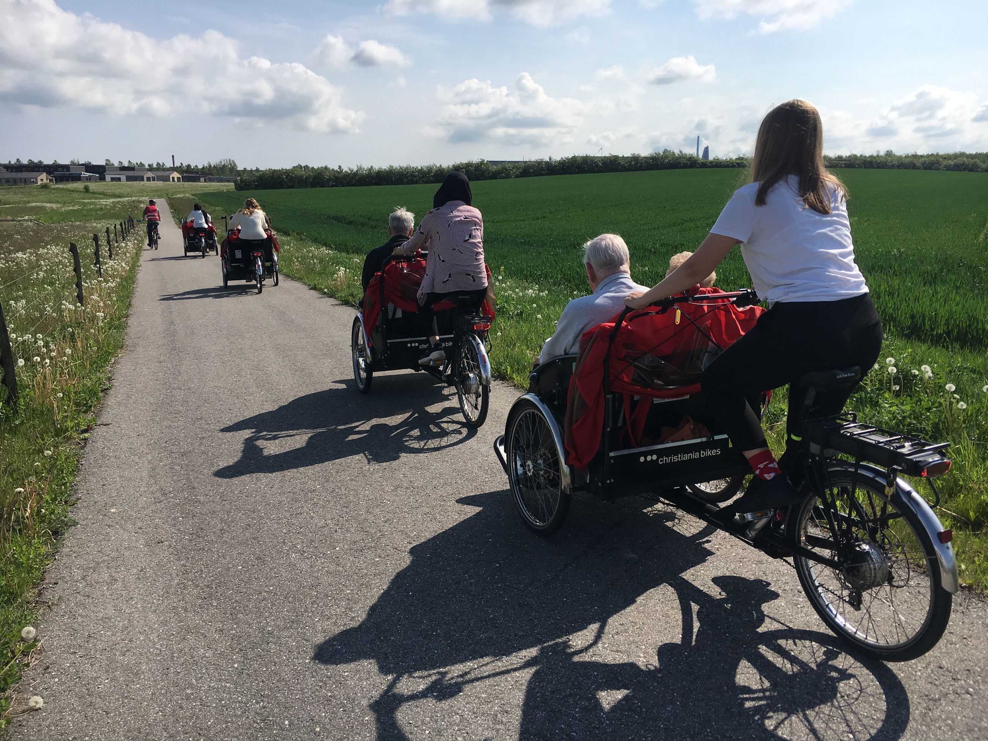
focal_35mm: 29
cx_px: 494
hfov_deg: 61.7
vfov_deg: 48.2
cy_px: 370
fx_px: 828
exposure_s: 1/2747
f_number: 2.2
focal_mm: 4.15
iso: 25
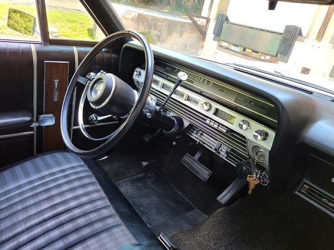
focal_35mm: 26
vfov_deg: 53.1
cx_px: 167
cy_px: 125
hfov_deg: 67.3
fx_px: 251
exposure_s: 1/59
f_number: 1.8
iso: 80
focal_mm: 5.4
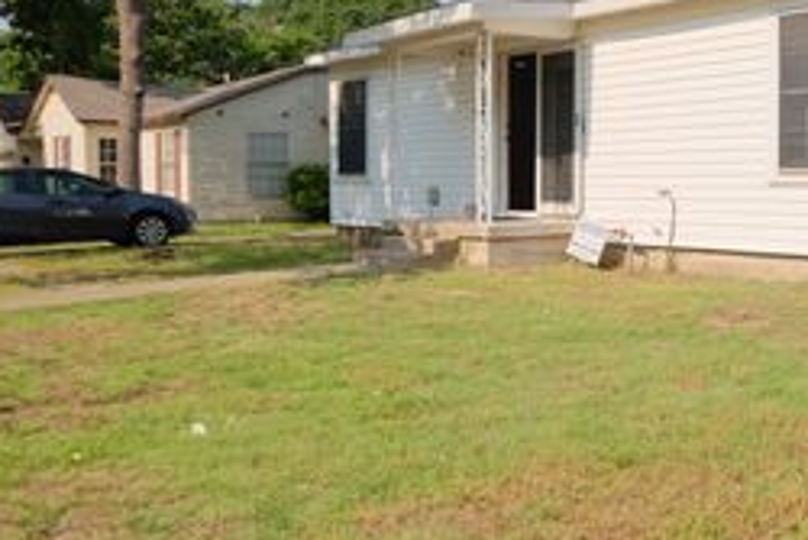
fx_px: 1033
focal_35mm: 46
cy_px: 205
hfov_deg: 39.7
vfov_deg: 29.2
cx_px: 724
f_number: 4
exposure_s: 1/4400
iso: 800
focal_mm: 15.1
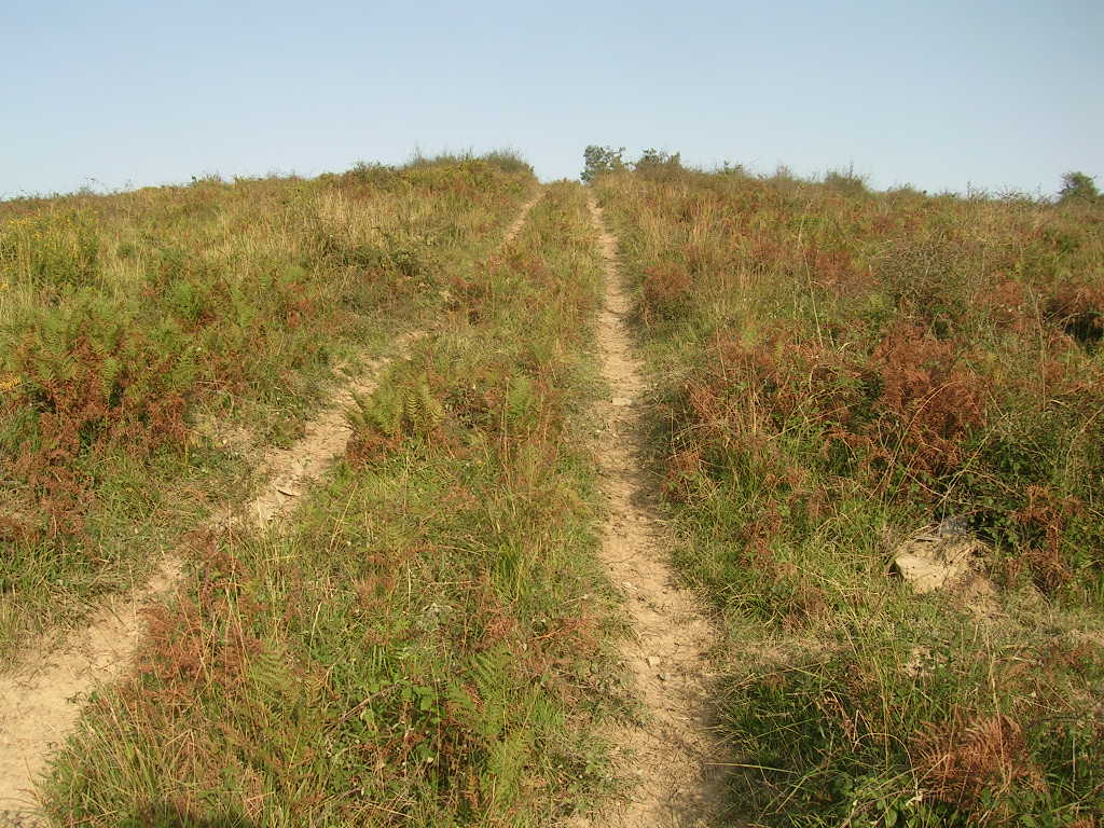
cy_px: 414
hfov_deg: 52.6
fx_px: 1116
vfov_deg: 40.7
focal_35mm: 35
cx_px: 552
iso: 50
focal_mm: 5.4
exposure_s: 1/259
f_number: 4.8
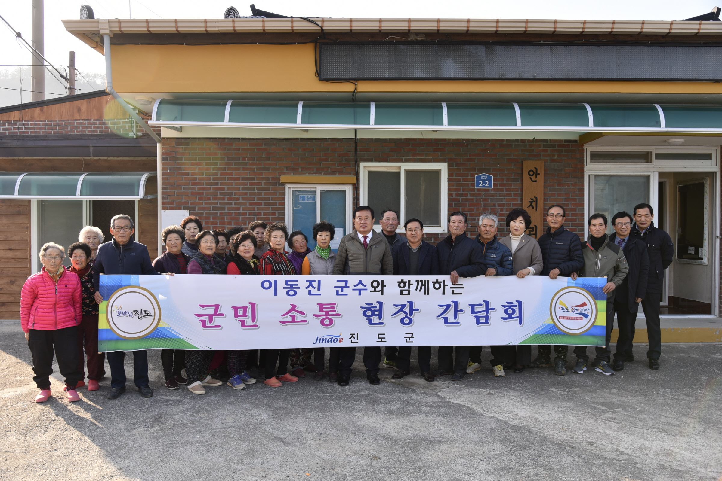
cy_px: 240
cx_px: 361
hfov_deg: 65.5
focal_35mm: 28
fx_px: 562
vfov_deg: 46.4
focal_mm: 28
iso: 100
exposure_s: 1/125
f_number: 5.6
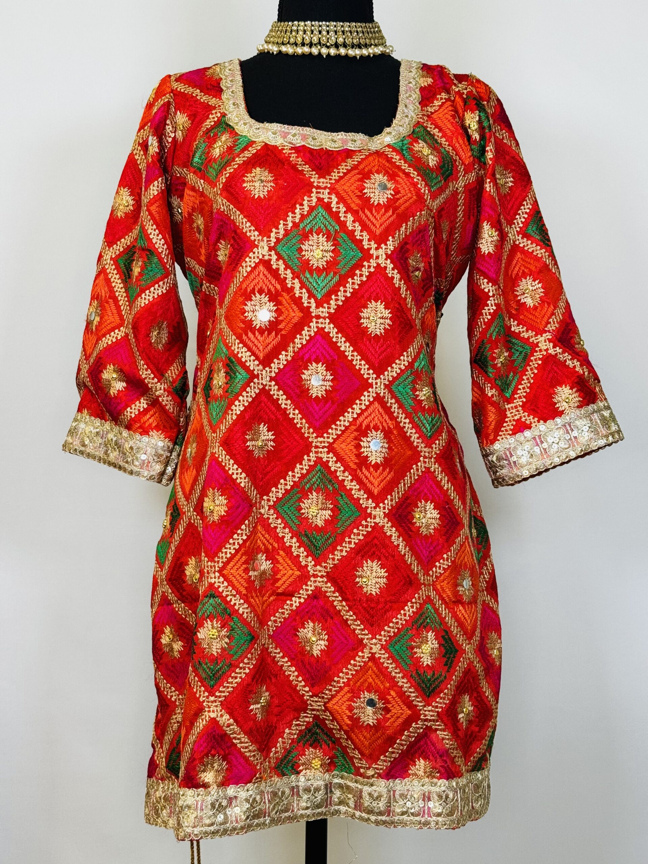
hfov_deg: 30.3
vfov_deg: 39.7
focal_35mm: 48
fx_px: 1198
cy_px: 432
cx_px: 324
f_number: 1.78
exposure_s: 1/60
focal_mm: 6.86
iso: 80
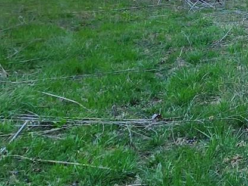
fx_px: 459
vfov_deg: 20.5
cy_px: -70
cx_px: 467
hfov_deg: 20.0
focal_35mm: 64
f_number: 2.2
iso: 50
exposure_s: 1/361
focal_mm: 2.2
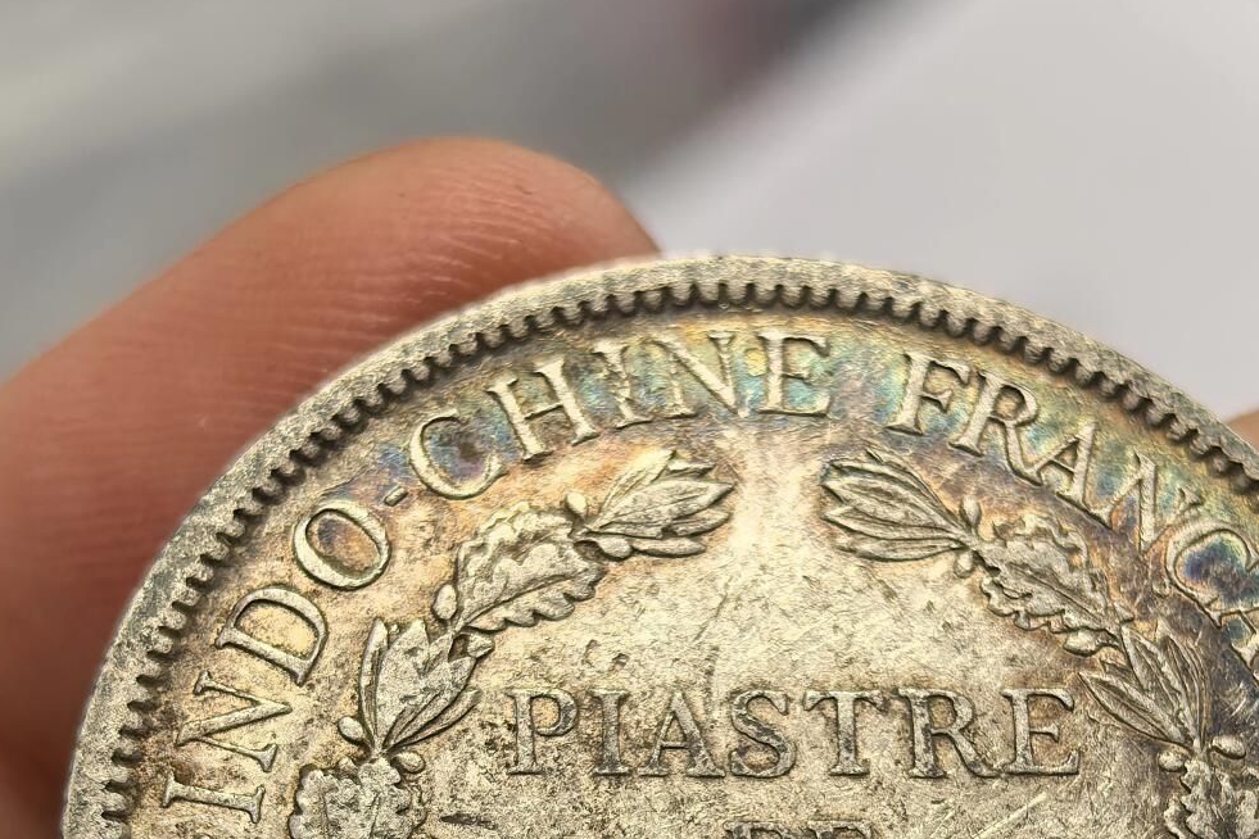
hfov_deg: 19.8
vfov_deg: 13.0
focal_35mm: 103
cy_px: 952
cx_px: 793
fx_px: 3602
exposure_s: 1/100
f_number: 2
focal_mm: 6.98
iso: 250
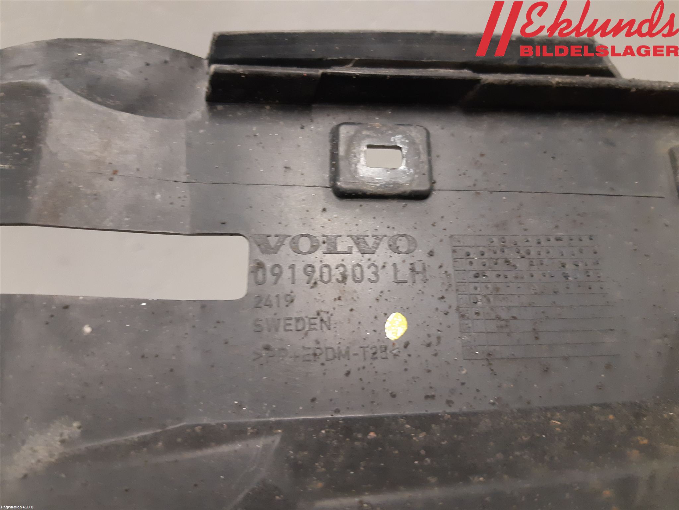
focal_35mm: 26
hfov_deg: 67.3
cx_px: 340
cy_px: 255
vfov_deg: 53.1
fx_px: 510
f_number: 1.7
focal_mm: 3.93
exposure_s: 1/50
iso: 250
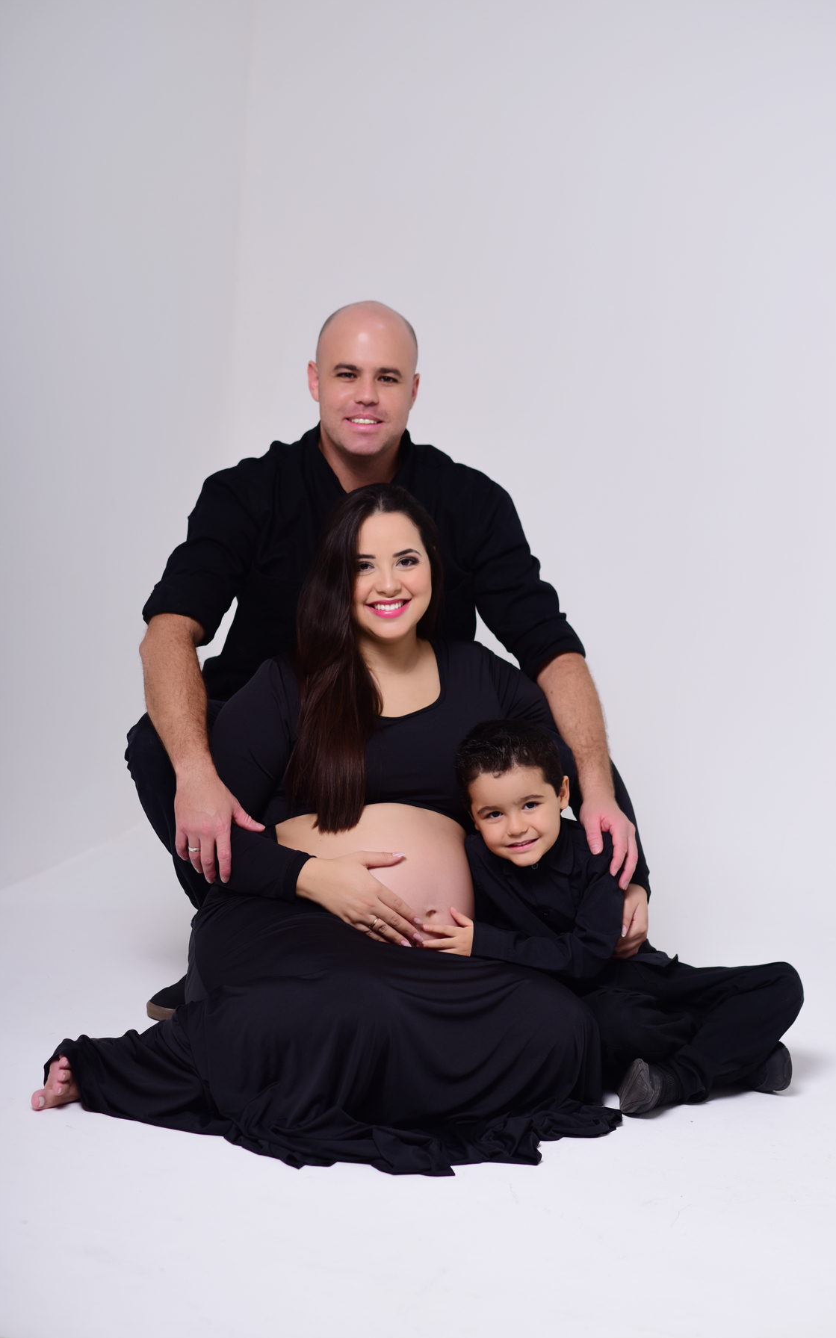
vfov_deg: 23.8
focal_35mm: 87
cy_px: 669
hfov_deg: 15.0
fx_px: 3172
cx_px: 435
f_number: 2.8
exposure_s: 1/160
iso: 100
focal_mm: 85
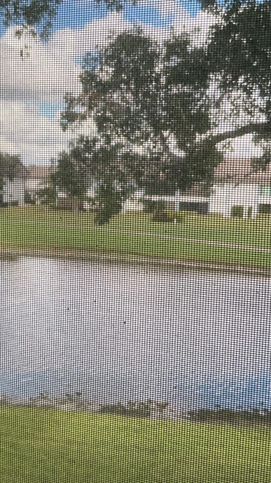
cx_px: 113
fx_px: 600
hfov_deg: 25.4
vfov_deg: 43.7
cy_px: 252
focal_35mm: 47
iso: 25
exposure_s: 1/228
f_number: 1.8
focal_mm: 3
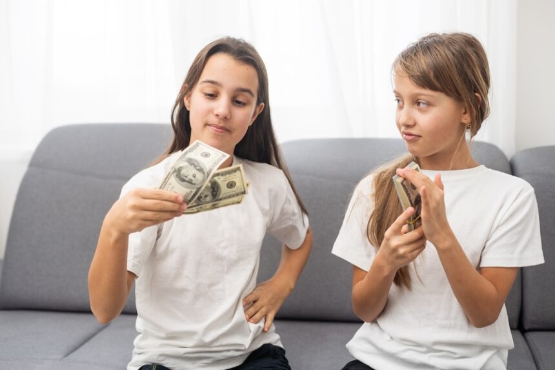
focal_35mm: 50
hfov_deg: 39.6
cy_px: 185
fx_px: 771
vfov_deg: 27.0
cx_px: 278
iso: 160
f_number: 2.8
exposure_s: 1/100
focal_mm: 50
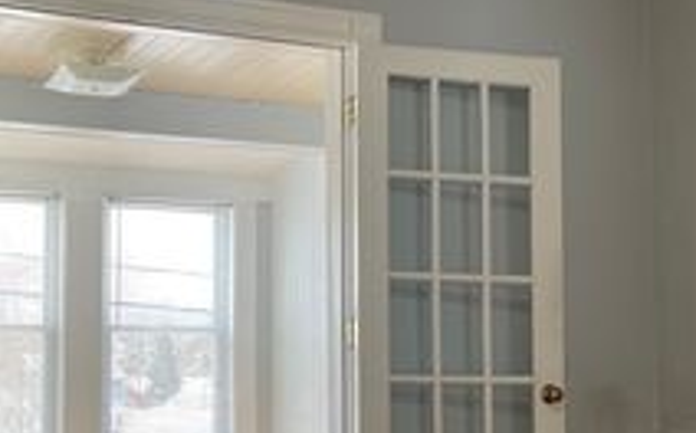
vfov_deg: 19.9
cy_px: 287
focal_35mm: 65
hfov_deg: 31.2
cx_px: 213
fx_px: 1232
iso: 50
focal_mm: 4.2
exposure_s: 1/120
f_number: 1.6
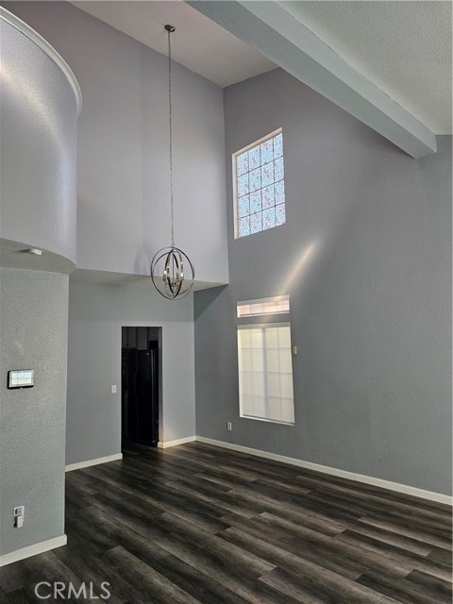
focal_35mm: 23
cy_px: 302
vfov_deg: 73.9
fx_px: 401
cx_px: 226
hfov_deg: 58.9
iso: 200
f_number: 1.7
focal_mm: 6.3
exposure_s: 1/207
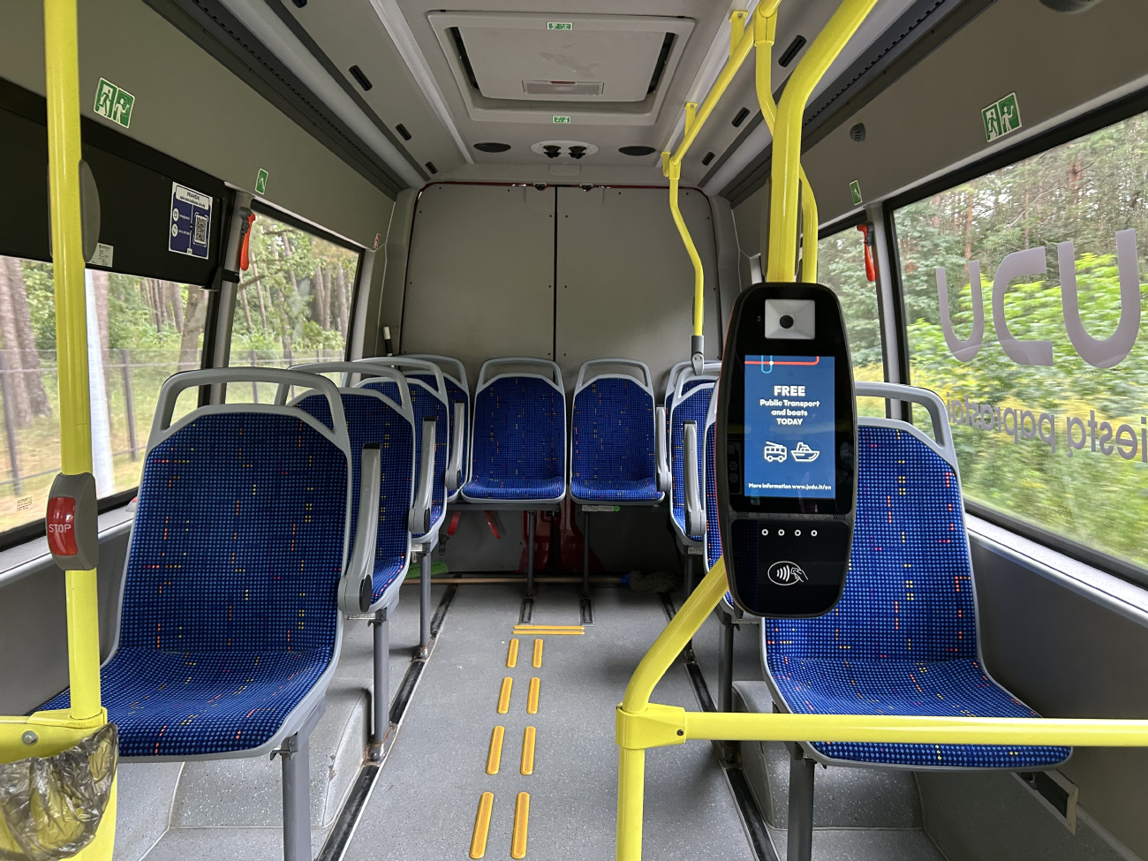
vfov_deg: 53.1
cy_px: 430
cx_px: 574
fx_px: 862
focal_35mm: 26
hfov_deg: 67.3
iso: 200
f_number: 1.5
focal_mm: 5.7
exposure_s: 1/60
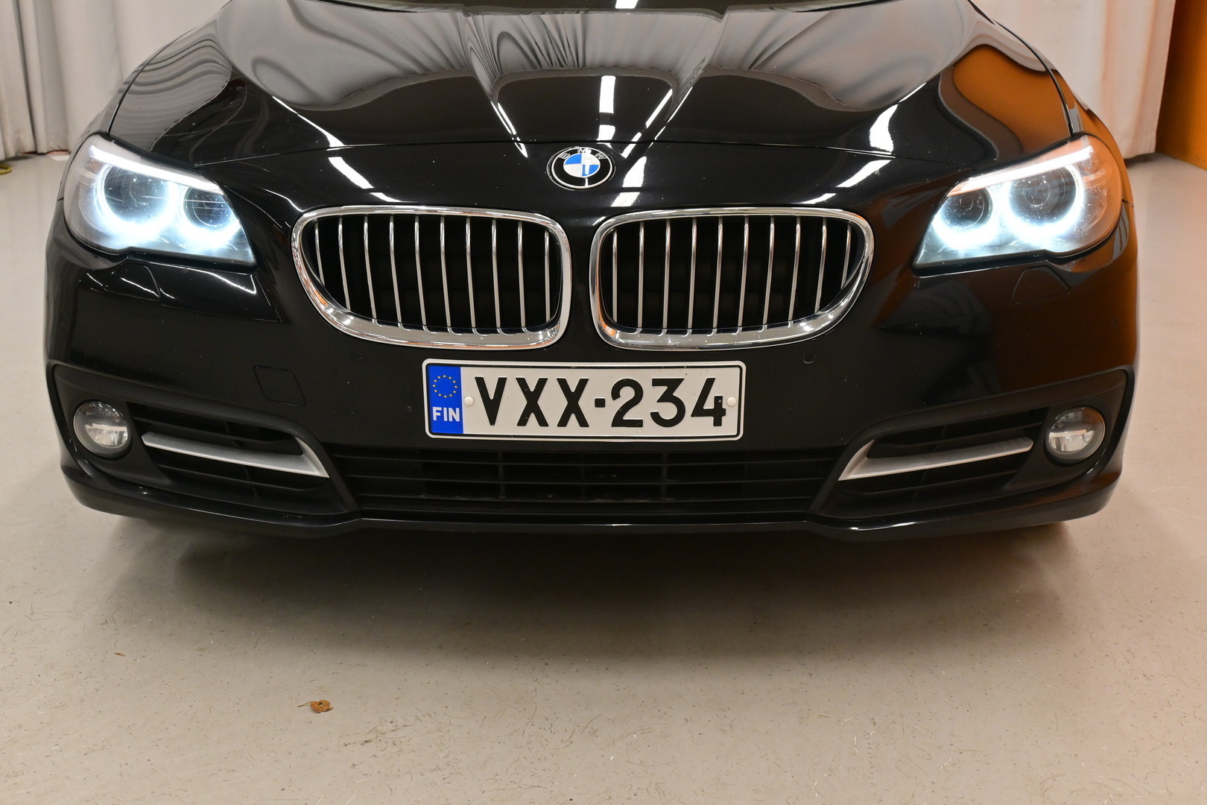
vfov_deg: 32.4
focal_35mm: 41
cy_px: 402
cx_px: 604
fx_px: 1383
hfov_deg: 47.2
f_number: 9
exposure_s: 1/60
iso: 1250
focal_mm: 27.5
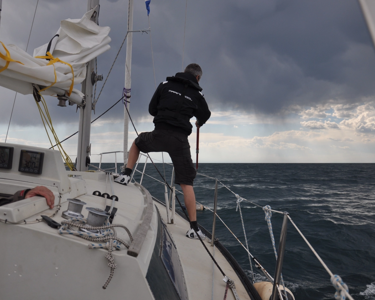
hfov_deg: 49.5
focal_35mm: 37
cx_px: 176
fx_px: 406
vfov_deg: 40.6
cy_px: 154
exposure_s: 1/2000
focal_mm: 21
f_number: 3.8
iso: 200
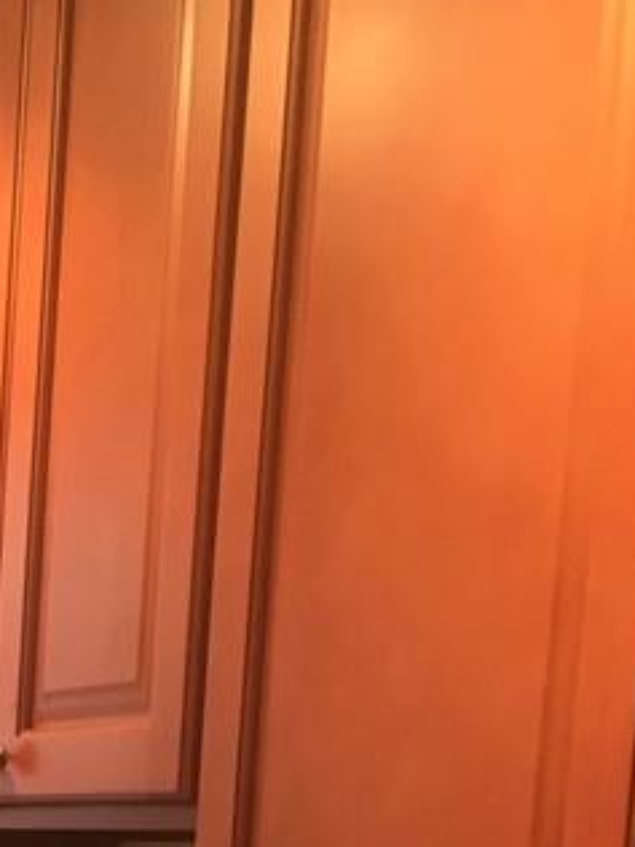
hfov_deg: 15.0
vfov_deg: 19.1
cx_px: -182
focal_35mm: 94
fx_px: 2299
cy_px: 1136
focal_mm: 4.15
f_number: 2.2
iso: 64
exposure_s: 1/30
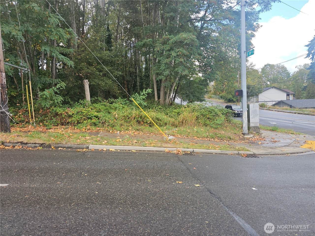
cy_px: 118
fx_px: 209
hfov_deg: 73.9
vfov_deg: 58.9
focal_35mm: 23
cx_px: 158
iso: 20
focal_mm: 6.3
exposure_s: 1/180
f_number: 1.7
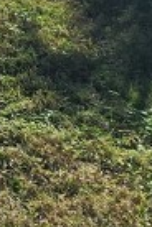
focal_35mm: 100
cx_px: -342
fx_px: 633
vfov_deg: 16.7
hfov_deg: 9.6
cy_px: -191
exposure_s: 1/2671
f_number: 2.2
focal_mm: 2.2
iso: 50
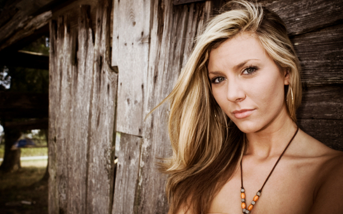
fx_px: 290
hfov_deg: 61.2
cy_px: 102
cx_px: 173
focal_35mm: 31
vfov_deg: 40.6
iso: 200
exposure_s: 1/250
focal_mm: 20
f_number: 6.3
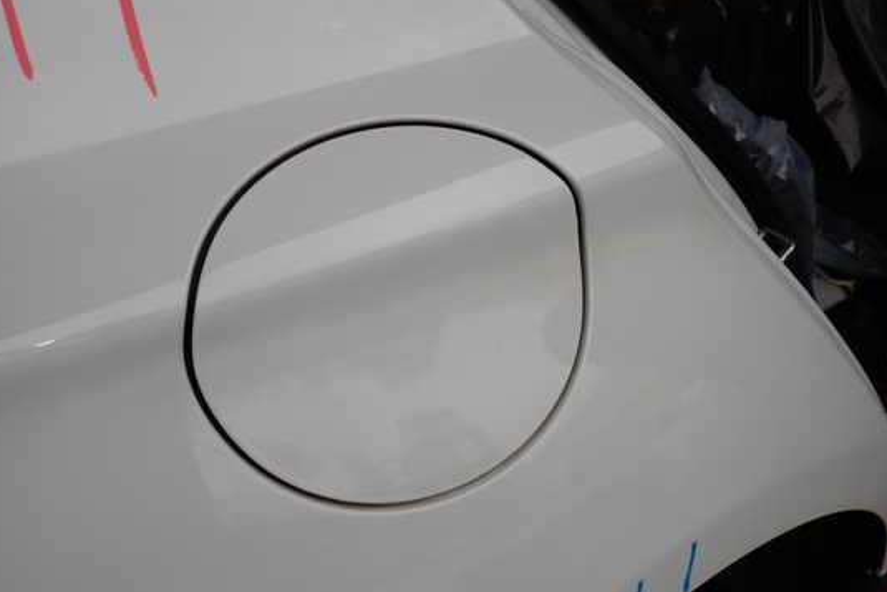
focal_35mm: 35
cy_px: 302
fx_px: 863
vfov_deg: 37.9
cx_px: 446
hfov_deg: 54.4
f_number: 6.3
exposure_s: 1/80
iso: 100
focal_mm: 5.4
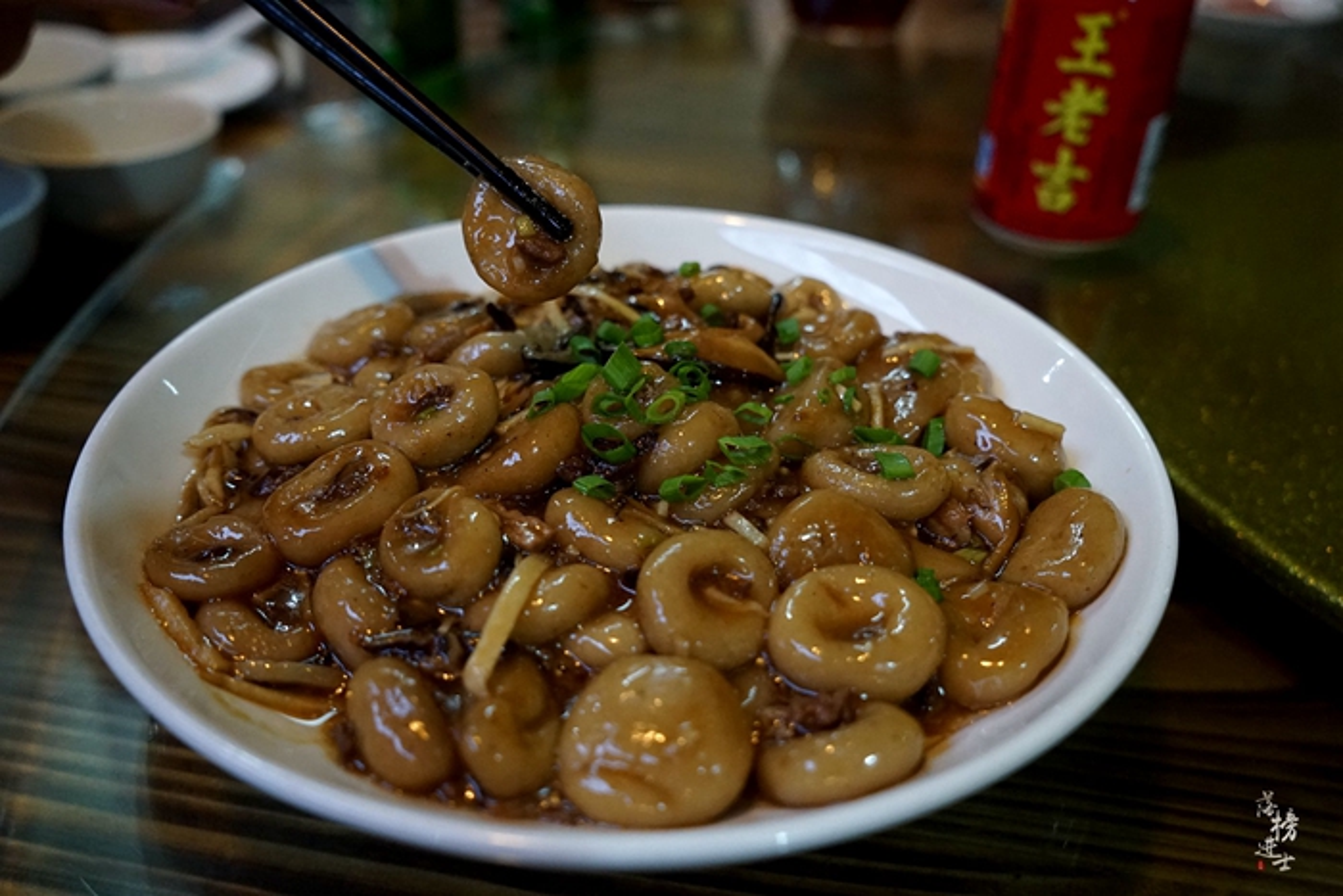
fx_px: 1157
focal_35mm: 31
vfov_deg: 42.3
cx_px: 672
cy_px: 448
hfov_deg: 60.3
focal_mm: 31
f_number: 4
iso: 3200
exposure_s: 1/160
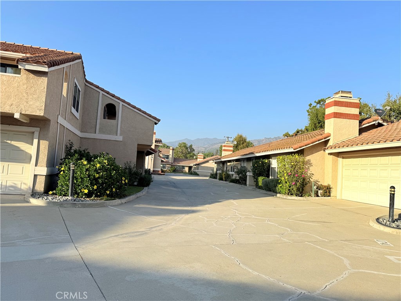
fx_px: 278
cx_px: 200
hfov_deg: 71.6
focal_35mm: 24
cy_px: 150
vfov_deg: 56.8
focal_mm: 6.76
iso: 80
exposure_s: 1/3584
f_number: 1.78
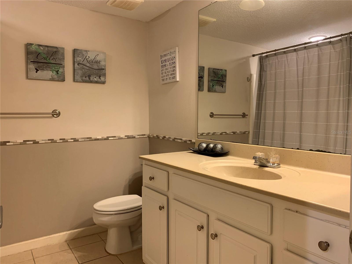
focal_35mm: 26
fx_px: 264
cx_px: 176
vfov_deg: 53.1
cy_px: 132
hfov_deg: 67.3
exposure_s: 1/60
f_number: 1.8
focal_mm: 4.25
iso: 200
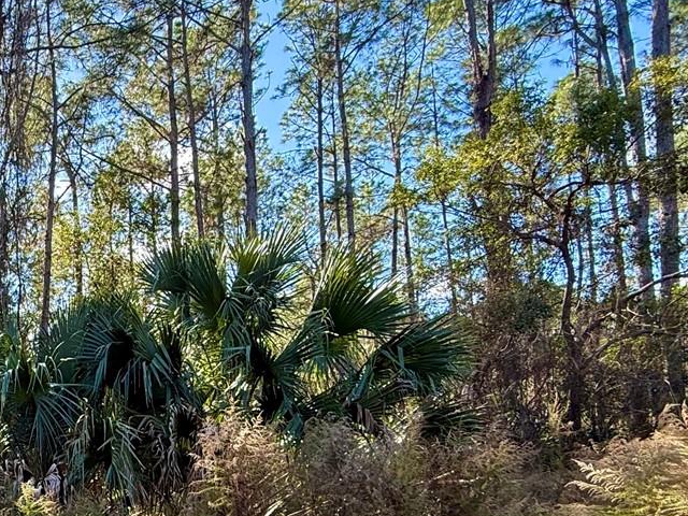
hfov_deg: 42.1
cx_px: -60
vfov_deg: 38.4
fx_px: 696
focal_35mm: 35
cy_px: 446
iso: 64
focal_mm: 2.22
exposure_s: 1/212
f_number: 2.2
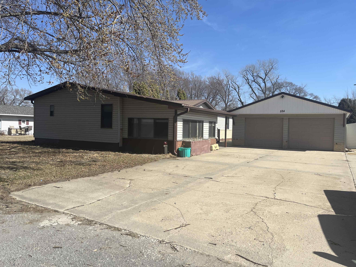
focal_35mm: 26
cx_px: 178
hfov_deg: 67.3
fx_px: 267
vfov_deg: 53.1
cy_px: 134
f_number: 1.6
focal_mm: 5.1
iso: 50
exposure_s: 1/4149
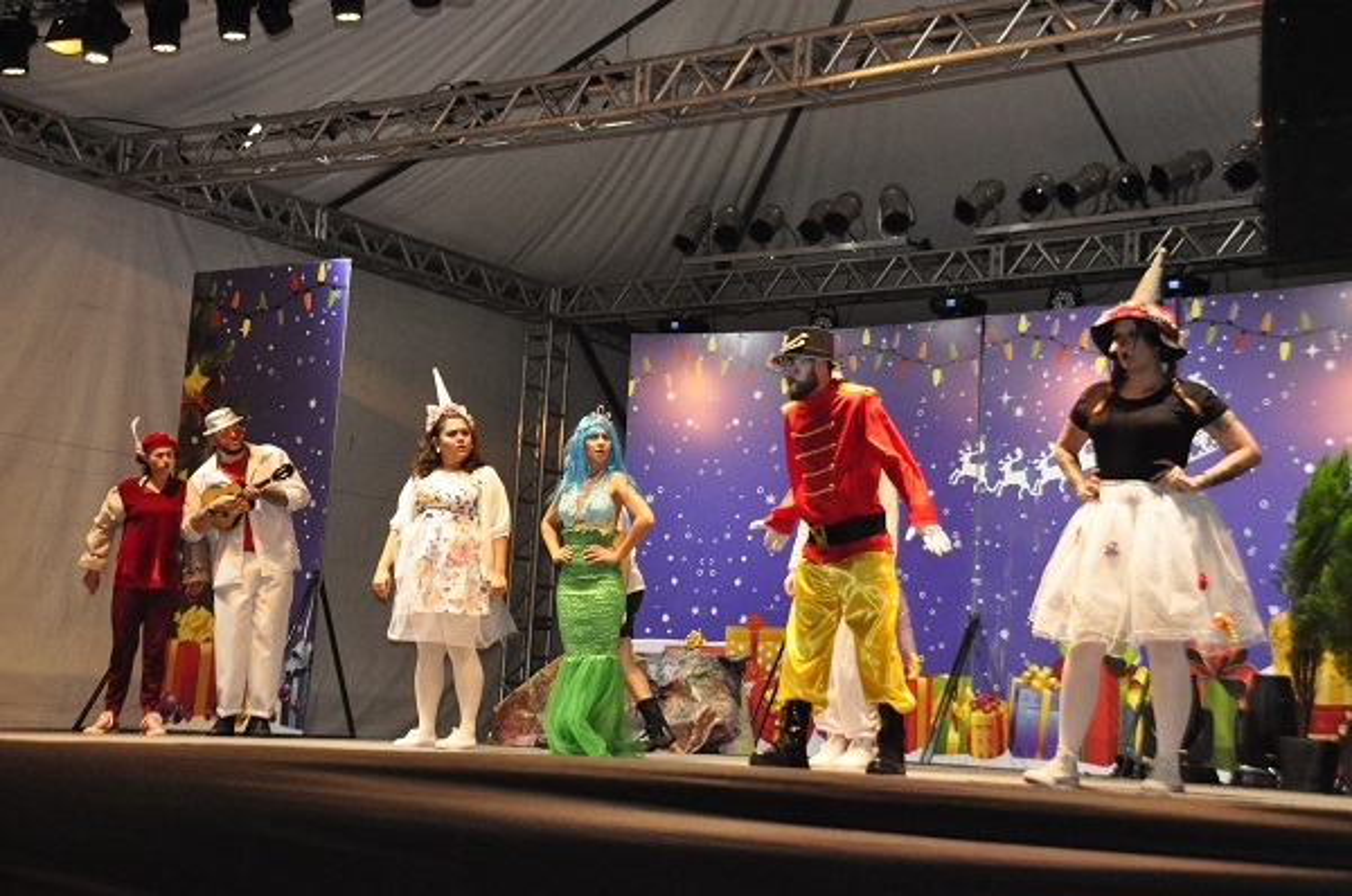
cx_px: 676
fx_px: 1968
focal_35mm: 52
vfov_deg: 25.7
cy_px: 448
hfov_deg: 37.9
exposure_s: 1/100
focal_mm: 35
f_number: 4.2
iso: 3200
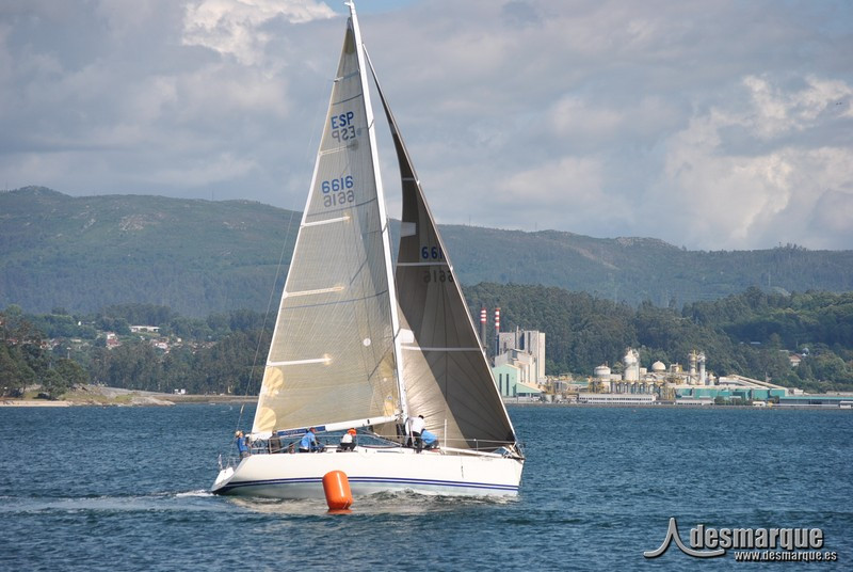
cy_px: 286
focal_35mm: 174
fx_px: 4129
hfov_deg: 11.8
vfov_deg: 7.9
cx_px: 426
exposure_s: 1/640
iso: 100
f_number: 6.3
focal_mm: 116
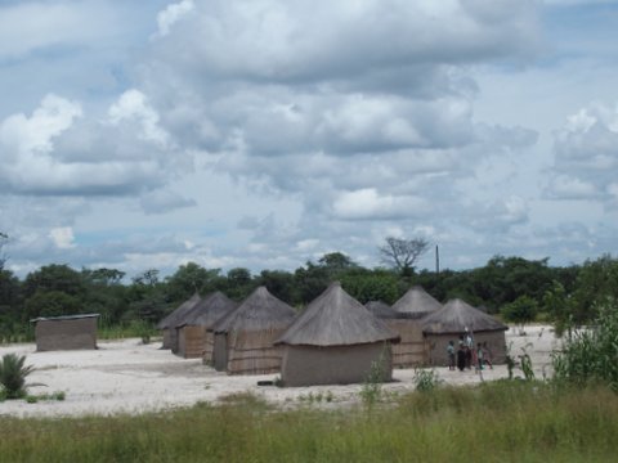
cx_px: 309
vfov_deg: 19.4
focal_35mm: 76
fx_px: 1357
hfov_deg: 25.7
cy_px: 232
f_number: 4
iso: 100
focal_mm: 16.1
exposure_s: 1/800
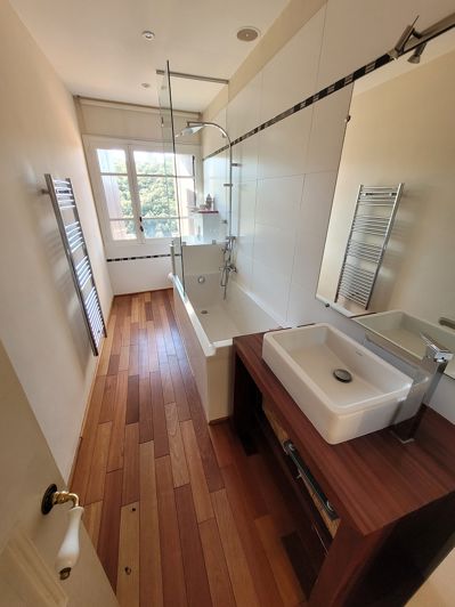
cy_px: 304
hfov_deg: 89.9
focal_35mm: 13
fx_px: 228
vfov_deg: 106.2
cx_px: 228
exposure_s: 1/50
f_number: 2.2
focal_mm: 1.74
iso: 160
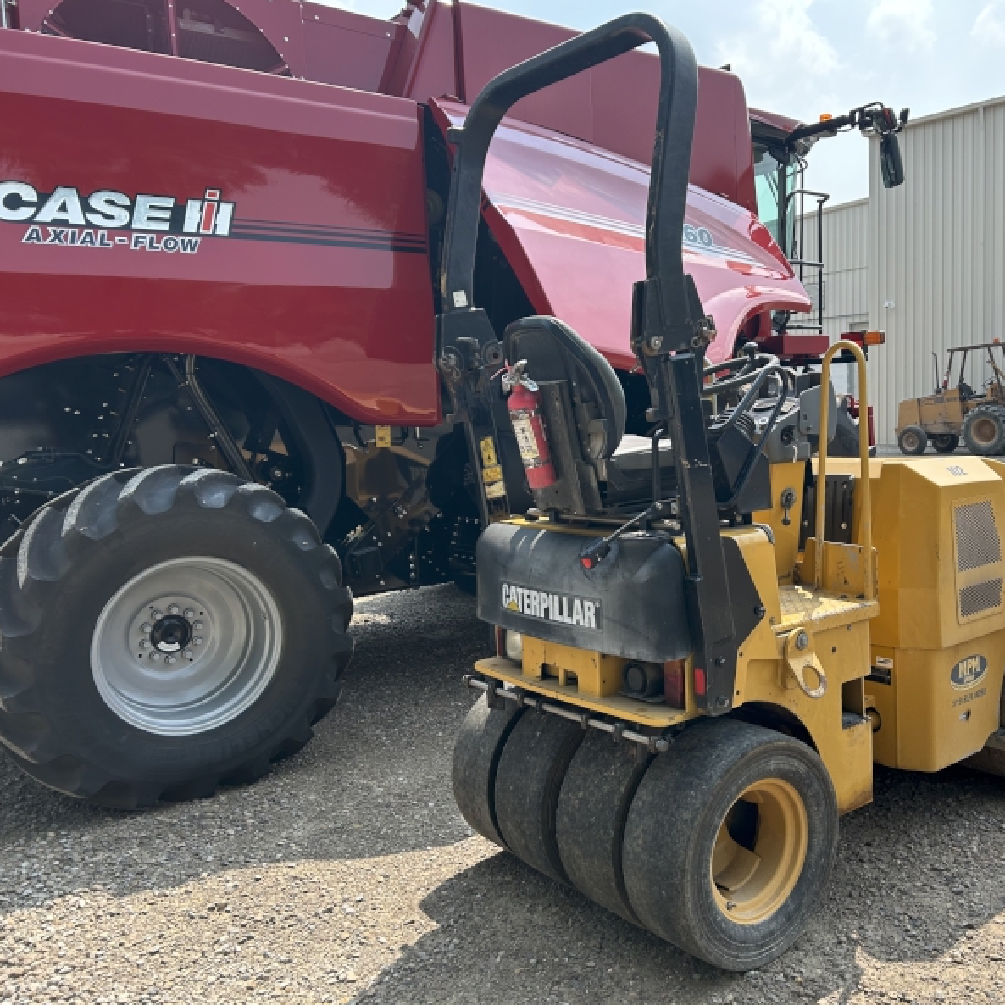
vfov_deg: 52.5
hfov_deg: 51.8
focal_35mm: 31
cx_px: 649
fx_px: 1018
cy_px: 498
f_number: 1.5
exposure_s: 1/1645
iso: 50
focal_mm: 5.7
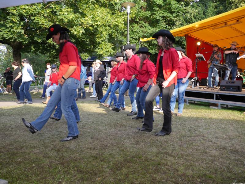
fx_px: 198
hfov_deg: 63.4
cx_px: 122
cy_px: 92
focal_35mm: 28
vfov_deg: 49.7
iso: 250
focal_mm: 14
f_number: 4
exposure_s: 1/125
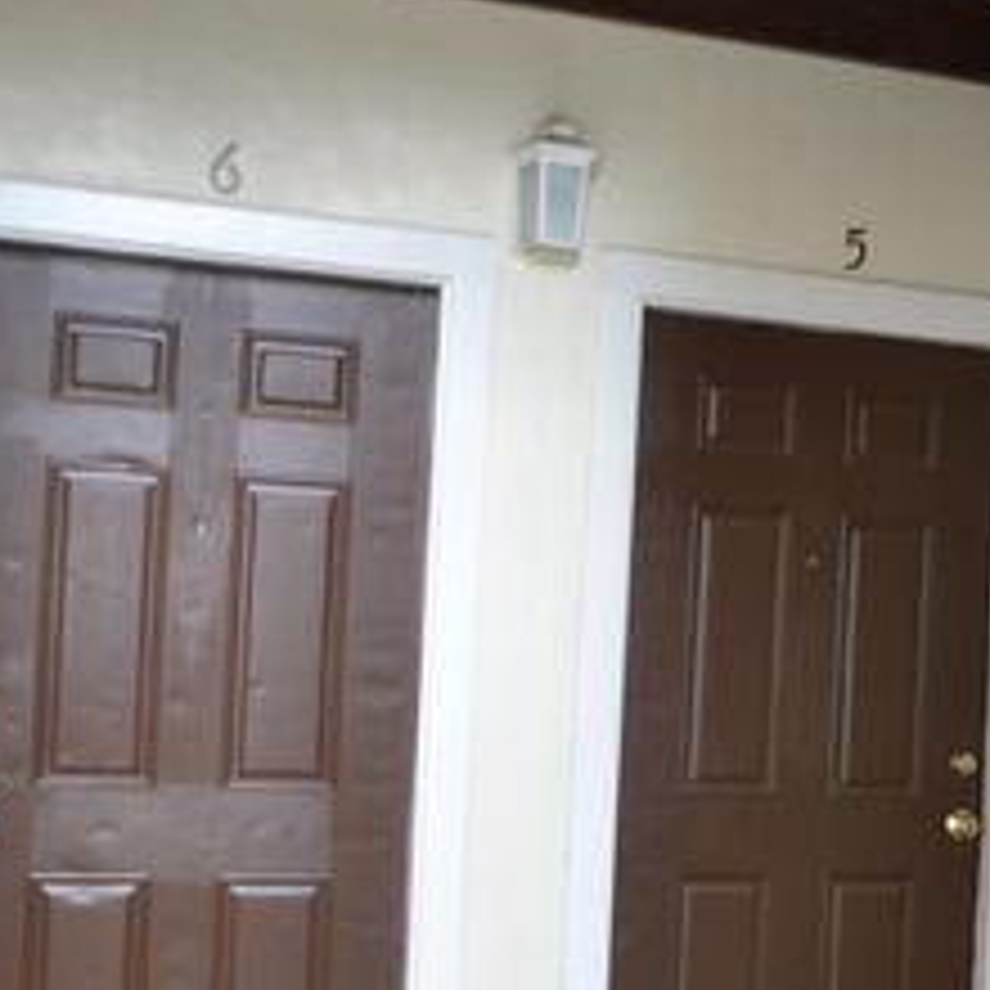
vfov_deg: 29.4
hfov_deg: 27.8
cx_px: 994
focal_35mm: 58
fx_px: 1877
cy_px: 628
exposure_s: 1/80
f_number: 4.2
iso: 400
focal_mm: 20
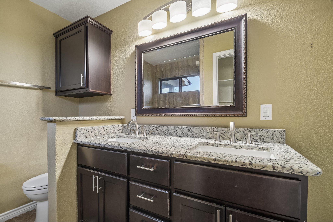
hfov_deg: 100.4
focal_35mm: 15
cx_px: 166
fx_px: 139
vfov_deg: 77.3
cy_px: 111
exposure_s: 1/4
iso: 400
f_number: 8
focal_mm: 10
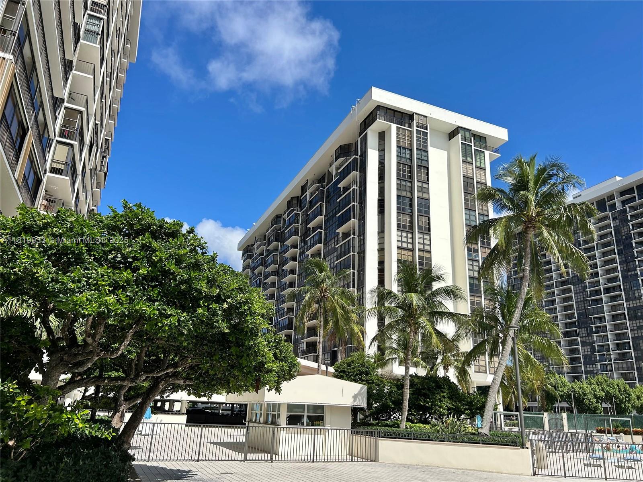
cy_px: 241
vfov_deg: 53.1
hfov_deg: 67.3
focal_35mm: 26
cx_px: 322
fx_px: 483
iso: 50
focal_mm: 5.7
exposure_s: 1/4831
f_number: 1.5
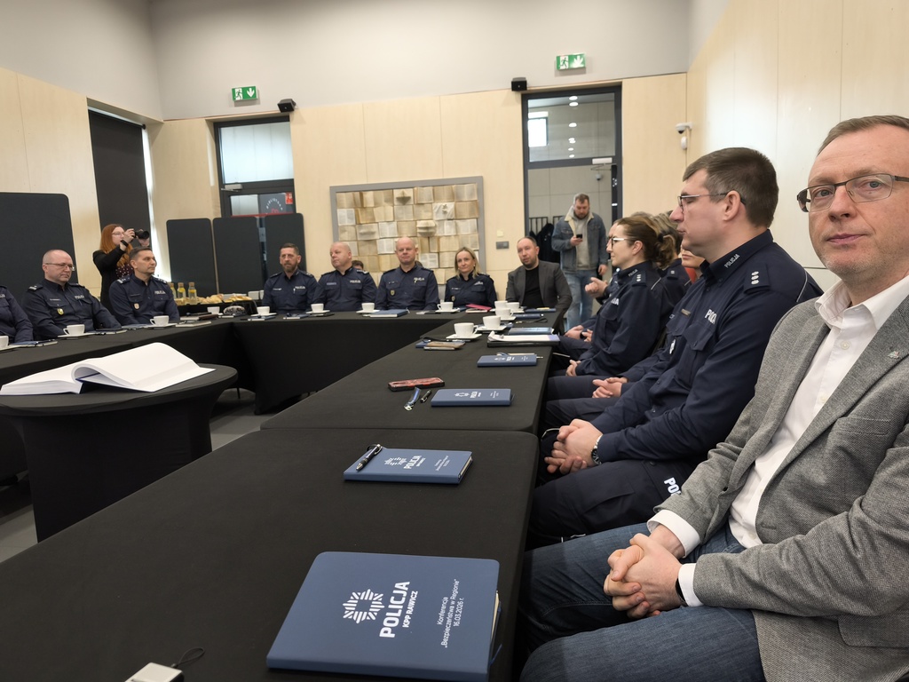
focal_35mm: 23
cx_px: 454
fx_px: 604
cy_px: 341
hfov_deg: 73.9
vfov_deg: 58.9
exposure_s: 1/50
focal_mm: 6.57
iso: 640
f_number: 1.6
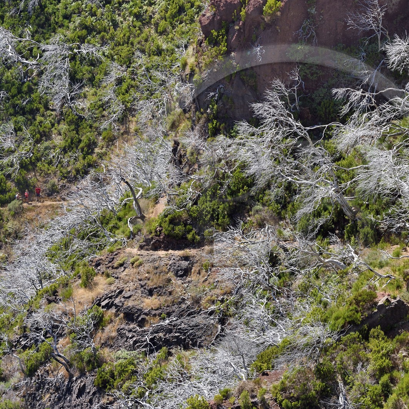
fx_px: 3422
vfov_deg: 6.8
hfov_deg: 6.8
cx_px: 289
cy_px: 204
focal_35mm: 256
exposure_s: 1/200
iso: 200
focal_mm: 200
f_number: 10
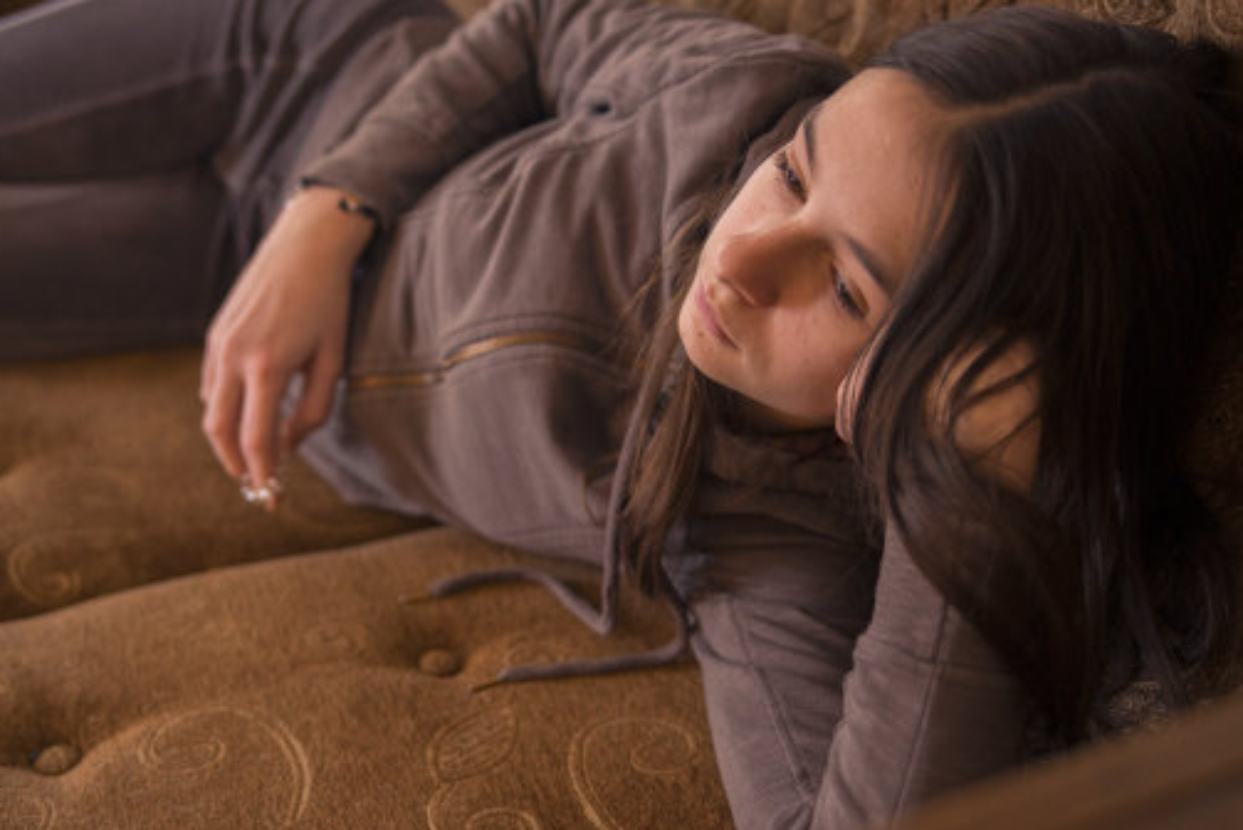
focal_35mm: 56
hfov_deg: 35.6
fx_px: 1935
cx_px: 561
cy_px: 399
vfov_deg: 24.2
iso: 500
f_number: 2.8
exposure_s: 1/60
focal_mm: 46
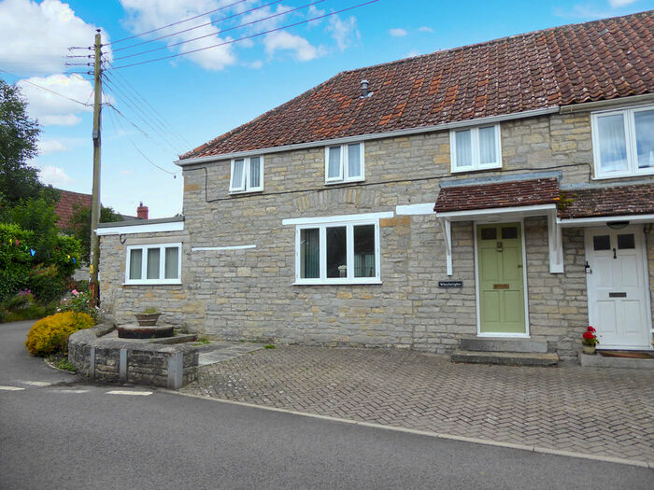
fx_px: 472
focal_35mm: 25
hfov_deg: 69.4
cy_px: 245
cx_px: 327
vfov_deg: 54.9
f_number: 3.3
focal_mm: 4.3
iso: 80
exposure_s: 1/400
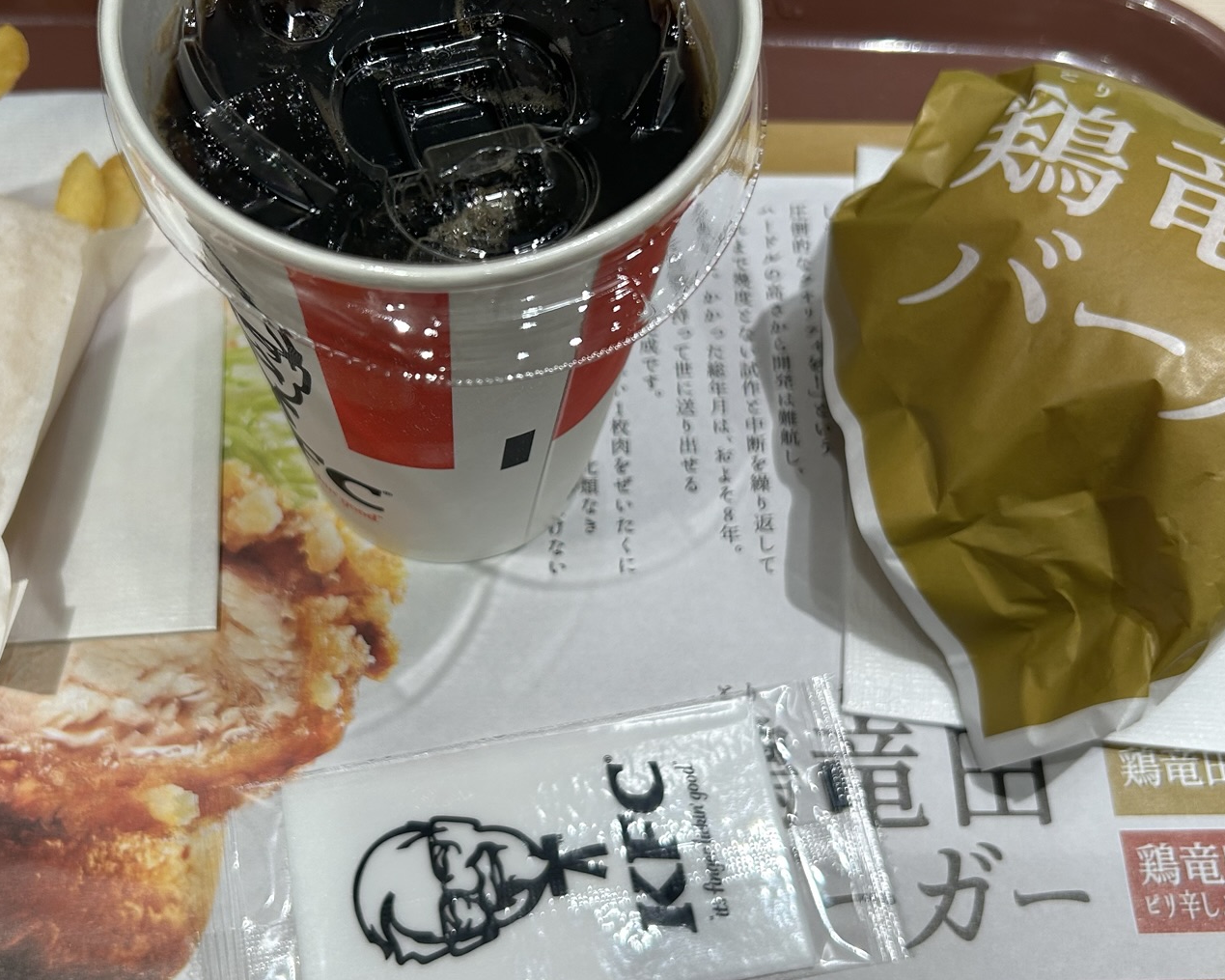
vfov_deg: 37.3
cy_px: 485
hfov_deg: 45.6
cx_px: 514
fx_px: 1450
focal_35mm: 40
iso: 50
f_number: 1.5
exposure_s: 1/100
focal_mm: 5.7
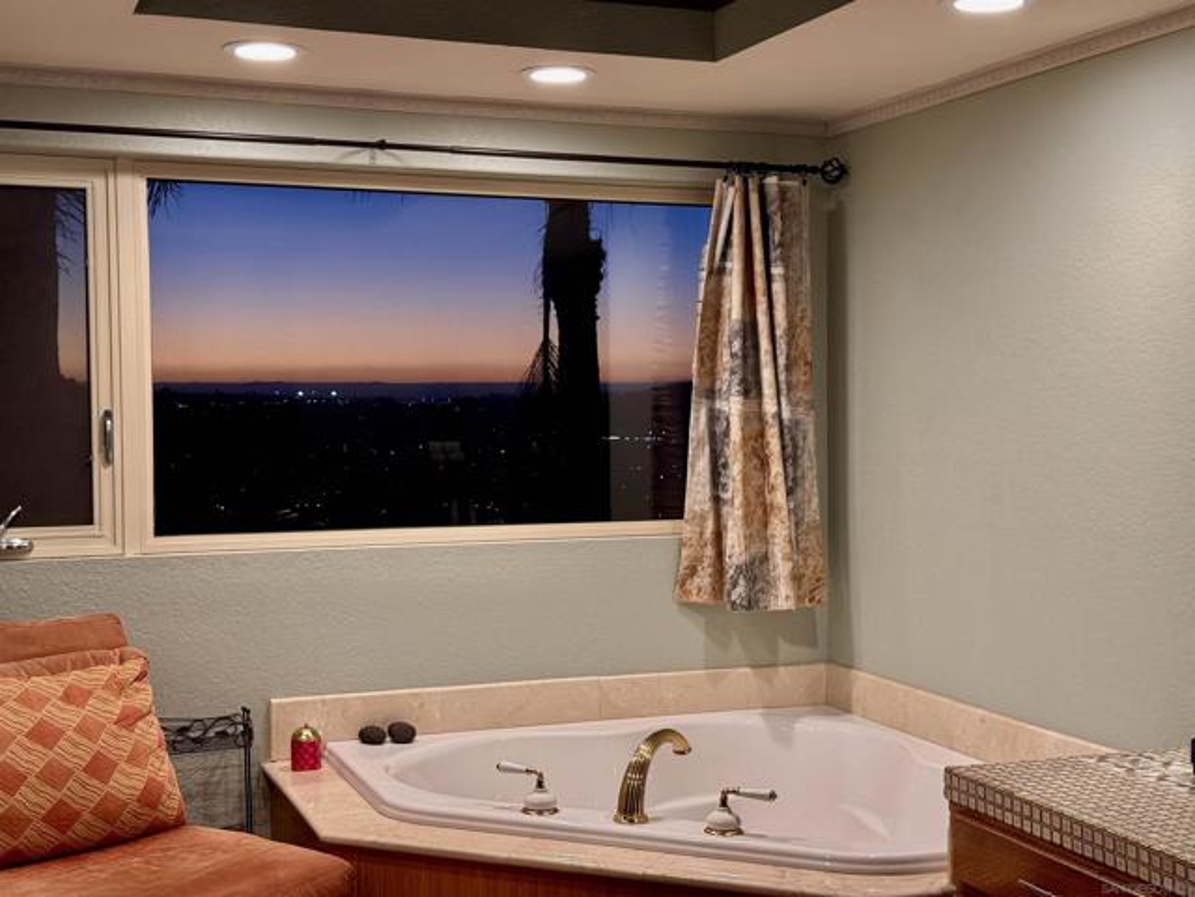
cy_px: 448
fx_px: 1657
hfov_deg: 39.7
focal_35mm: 48
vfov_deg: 30.3
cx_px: 598
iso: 250
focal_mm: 6.76
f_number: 1.78
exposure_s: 1/120
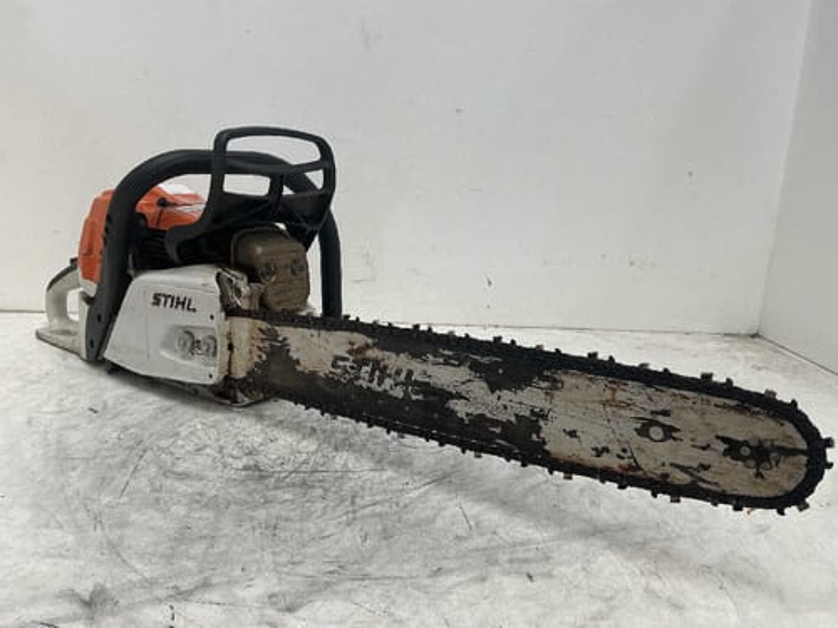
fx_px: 678
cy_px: 314
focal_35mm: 28
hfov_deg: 63.4
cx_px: 419
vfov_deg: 49.7
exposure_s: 1/100
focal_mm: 3
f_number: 1.8
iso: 40
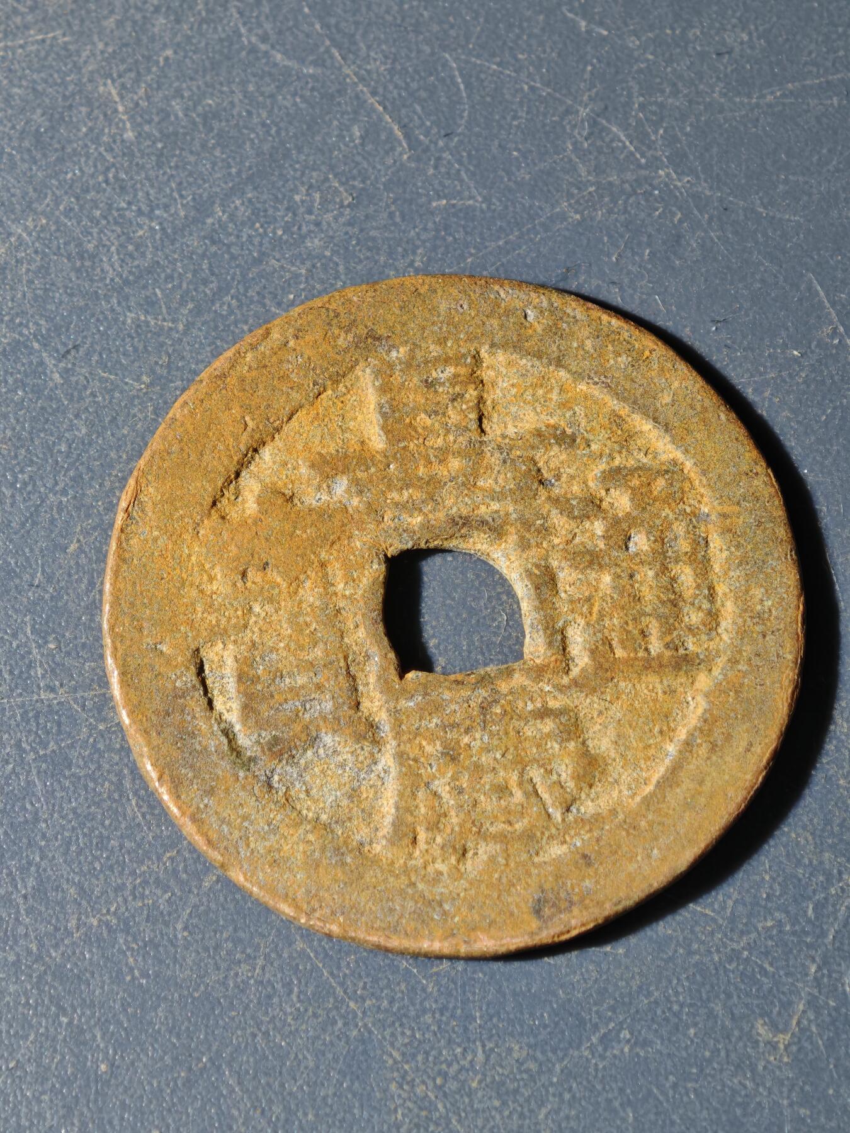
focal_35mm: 110
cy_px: 566
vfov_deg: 17.9
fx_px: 3601
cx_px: 425
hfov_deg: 13.5
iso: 200
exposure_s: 1/100
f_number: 2
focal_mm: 9
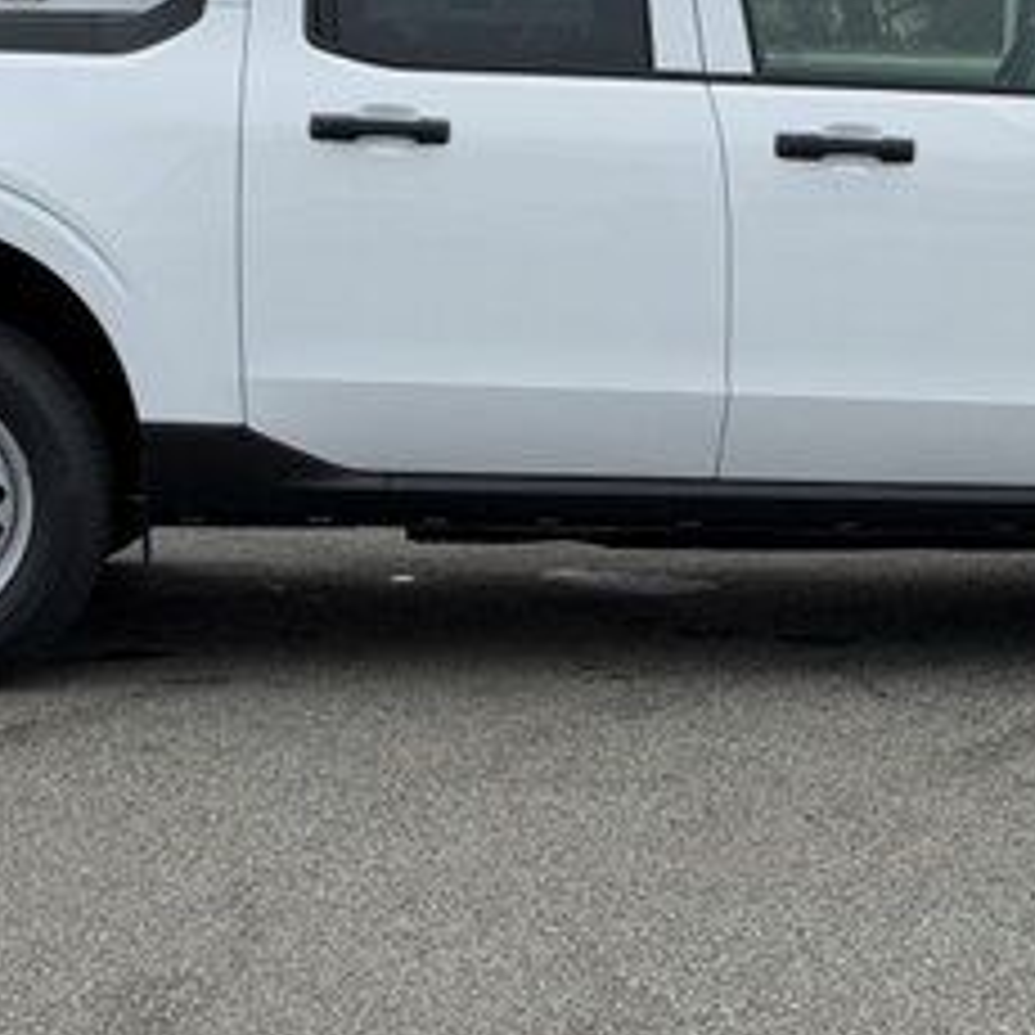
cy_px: 338
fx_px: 3992
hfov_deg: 14.8
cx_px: 666
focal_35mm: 118
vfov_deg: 14.7
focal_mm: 6.76
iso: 64
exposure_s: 1/620
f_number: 1.78
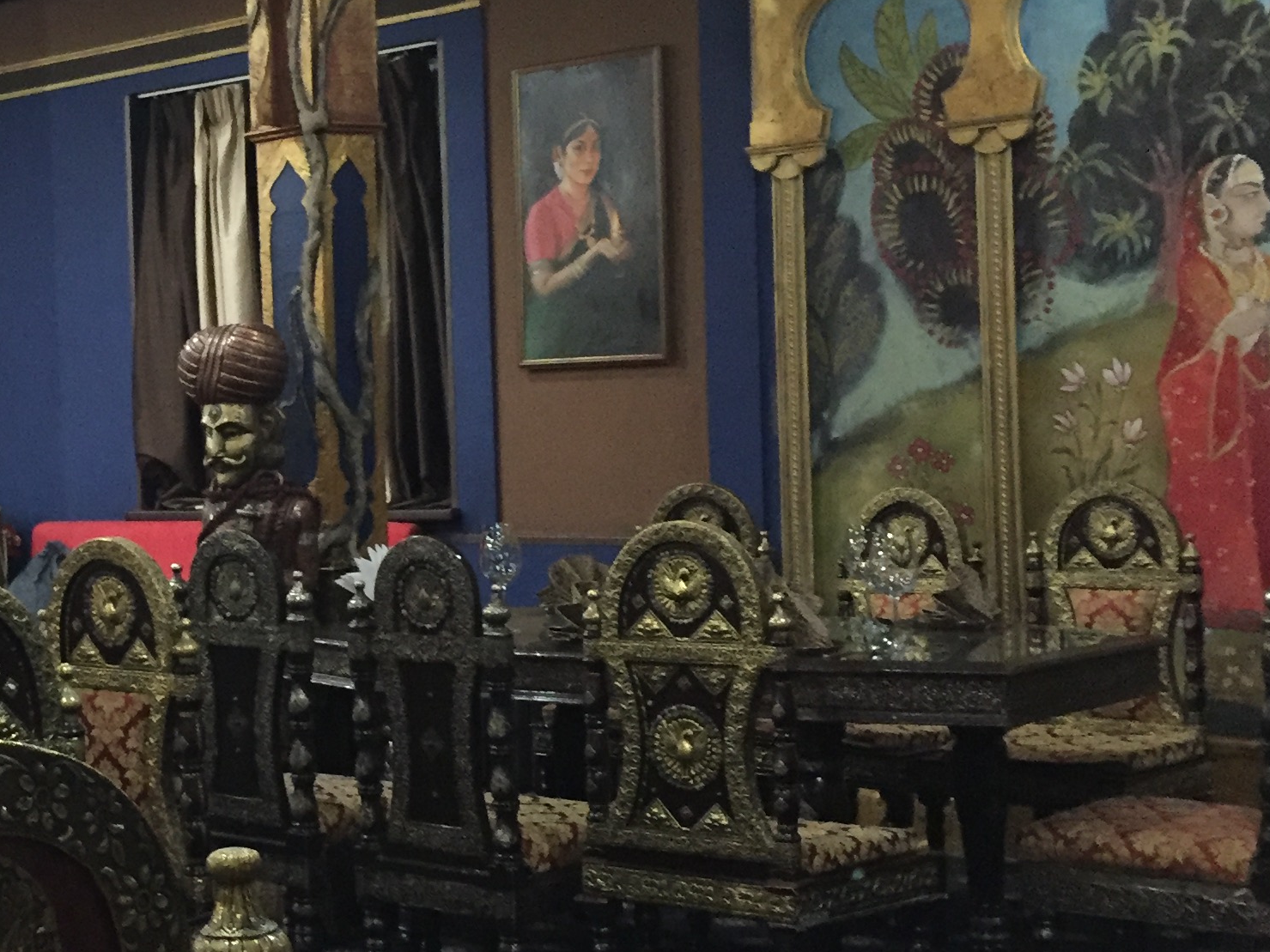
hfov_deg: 28.7
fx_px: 2348
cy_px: 469
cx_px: 53
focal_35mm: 64
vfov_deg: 22.9
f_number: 2.2
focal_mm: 4.15
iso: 500
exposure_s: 1/17
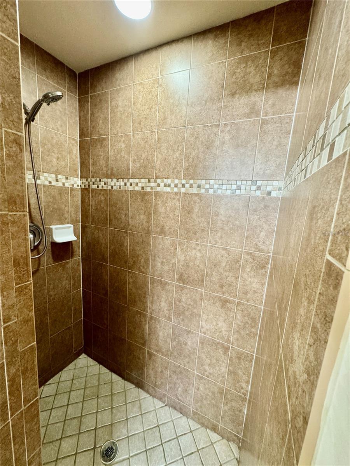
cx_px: 175
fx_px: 189
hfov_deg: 85.7
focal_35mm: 14
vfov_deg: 102.1
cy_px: 233
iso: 500
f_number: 2.2
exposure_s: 1/60
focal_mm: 2.22
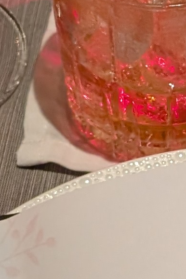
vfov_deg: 11.7
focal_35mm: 176
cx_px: 269
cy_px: 132
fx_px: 1364
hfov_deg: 7.7
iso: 1670
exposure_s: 1/60
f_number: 1.68
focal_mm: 6.9
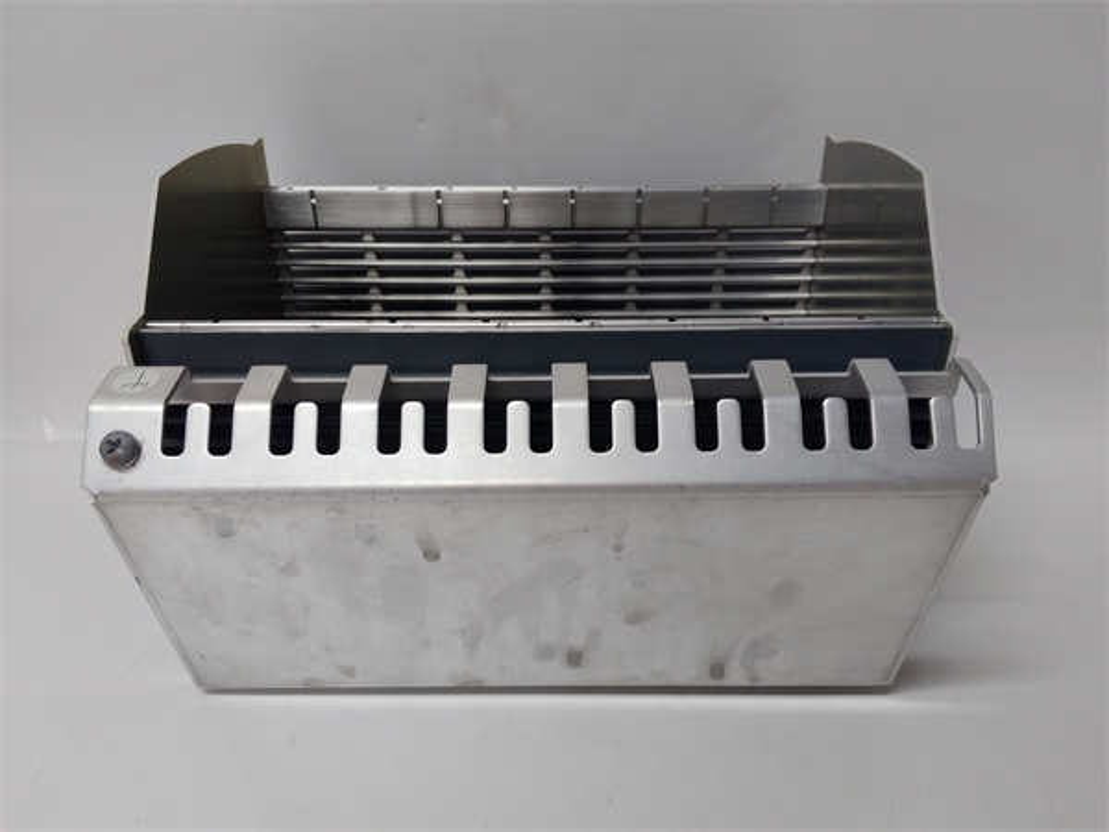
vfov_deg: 51.4
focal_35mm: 27
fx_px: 865
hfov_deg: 65.3
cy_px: 416
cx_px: 554
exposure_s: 1/33
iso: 132
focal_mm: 3.79
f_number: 2
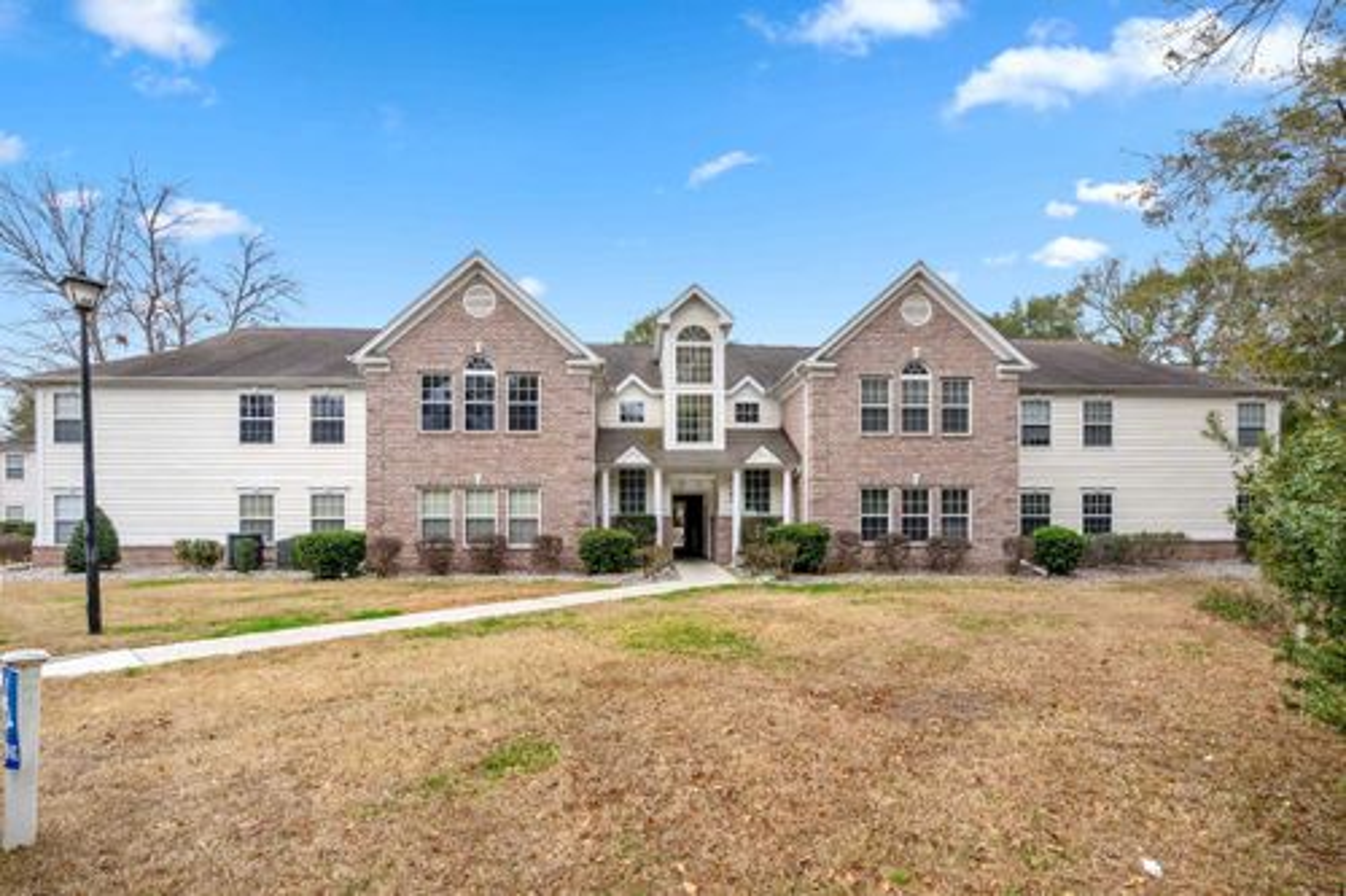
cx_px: 673
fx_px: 598
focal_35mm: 16
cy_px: 448
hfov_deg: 96.8
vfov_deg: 73.7
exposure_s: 1/250
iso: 400
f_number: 8
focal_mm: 16
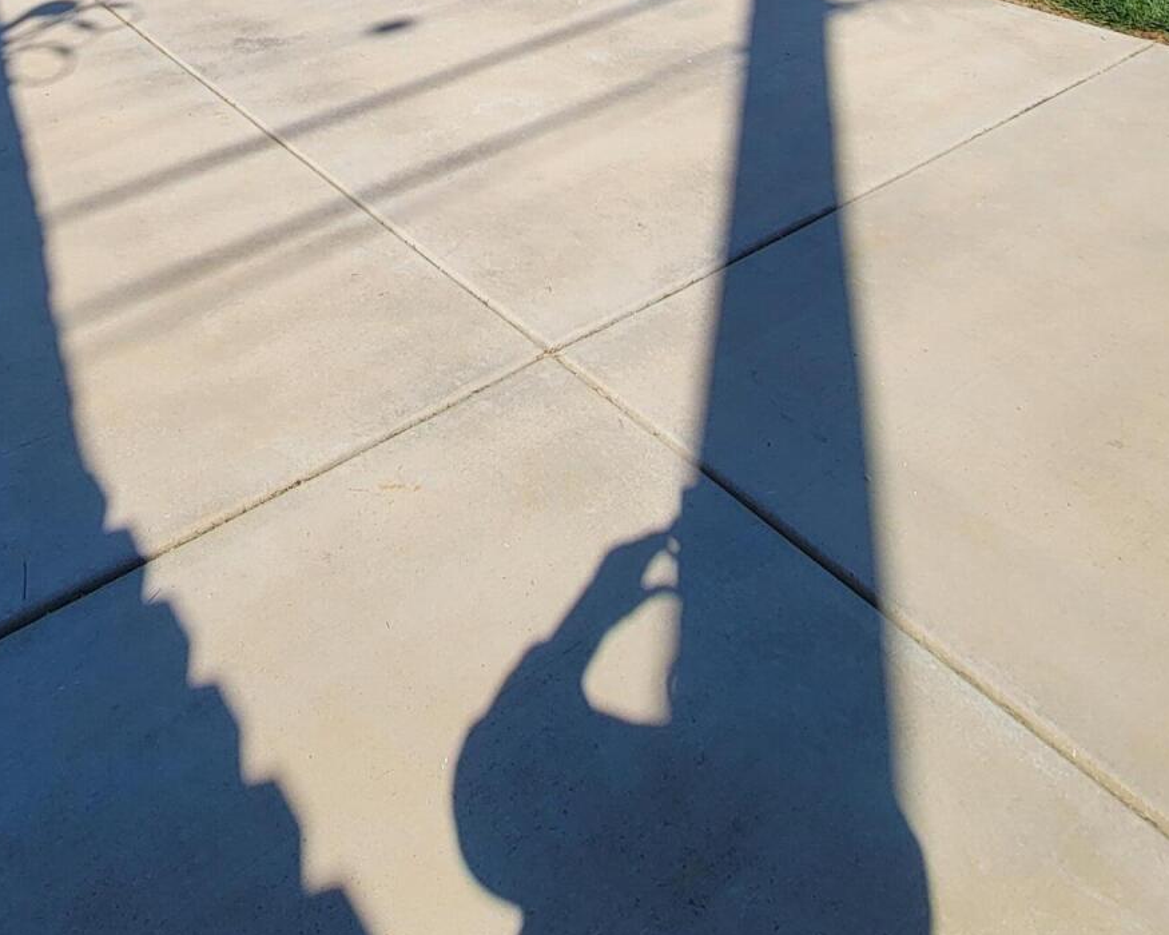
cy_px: -182
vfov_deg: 37.8
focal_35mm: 29
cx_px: 220
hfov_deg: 55.8
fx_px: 1003
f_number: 2.2
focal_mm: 2.2
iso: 50
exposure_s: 1/1614
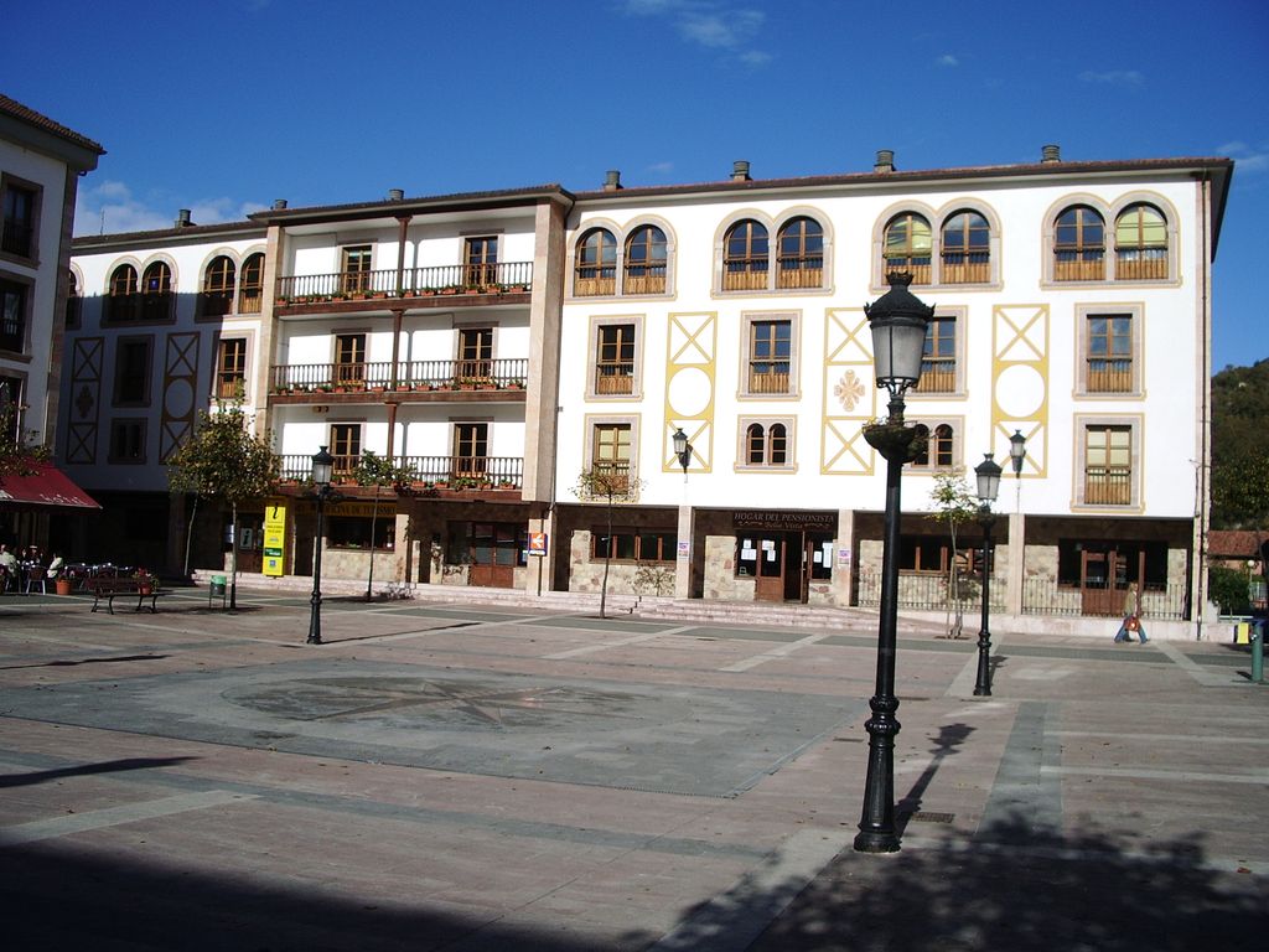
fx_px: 1283
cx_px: 634
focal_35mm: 35
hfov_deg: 52.6
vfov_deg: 40.7
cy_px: 476
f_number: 4.3
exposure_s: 1/800
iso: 50
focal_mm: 5.8
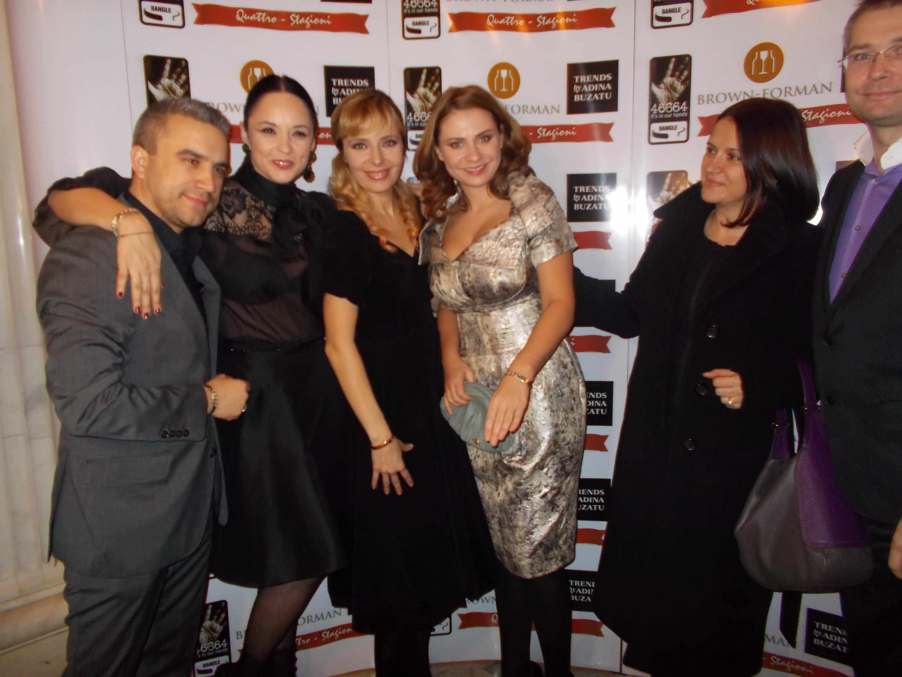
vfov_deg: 53.1
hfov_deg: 67.3
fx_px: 677
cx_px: 451
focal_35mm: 26
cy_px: 338
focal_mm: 4.6
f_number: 3.2
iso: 200
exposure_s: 1/25
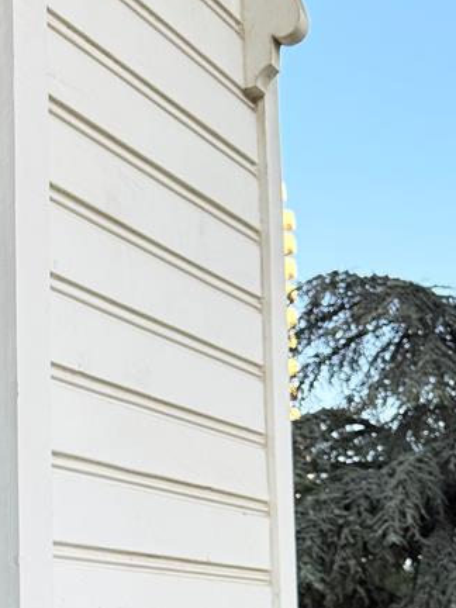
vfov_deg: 26.0
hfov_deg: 18.4
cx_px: -208
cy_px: 562
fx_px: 1265
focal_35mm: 72
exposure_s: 1/506
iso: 80
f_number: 1.78
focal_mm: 6.76
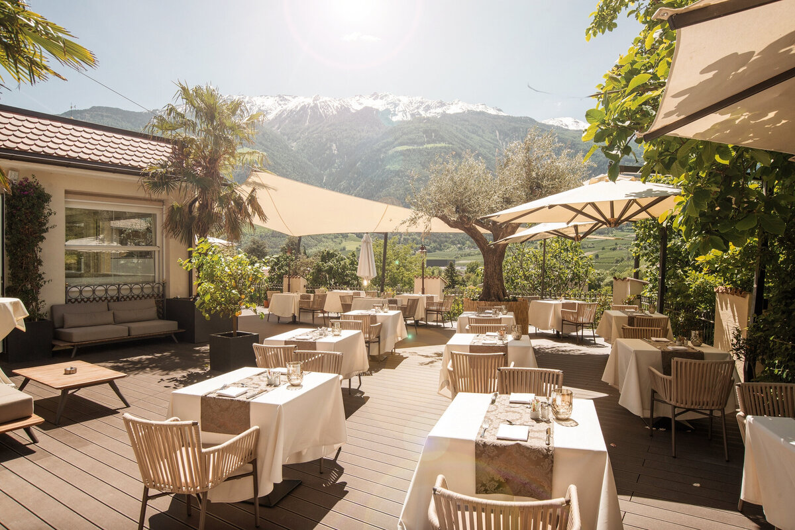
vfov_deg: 55.1
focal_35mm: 23
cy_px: 265
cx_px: 398
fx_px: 508
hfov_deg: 76.1
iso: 400
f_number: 13
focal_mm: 23
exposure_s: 1/320
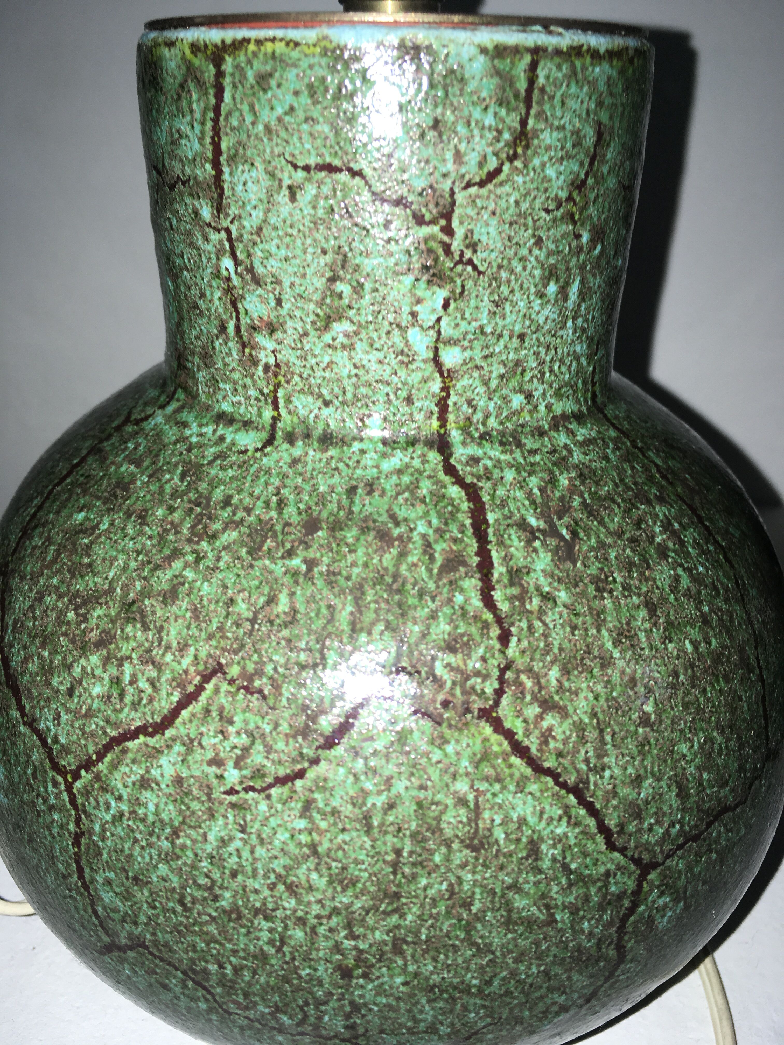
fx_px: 876
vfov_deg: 61.7
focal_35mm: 29
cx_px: 392
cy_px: 522
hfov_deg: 48.2
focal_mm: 4.15
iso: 25
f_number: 2.2
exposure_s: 1/88
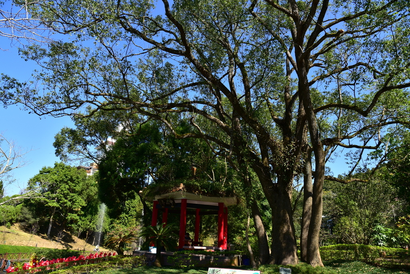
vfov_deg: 53.2
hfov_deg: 73.7
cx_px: 205
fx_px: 273
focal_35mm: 24
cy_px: 137
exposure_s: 1/250
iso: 100
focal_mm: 24
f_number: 7.1
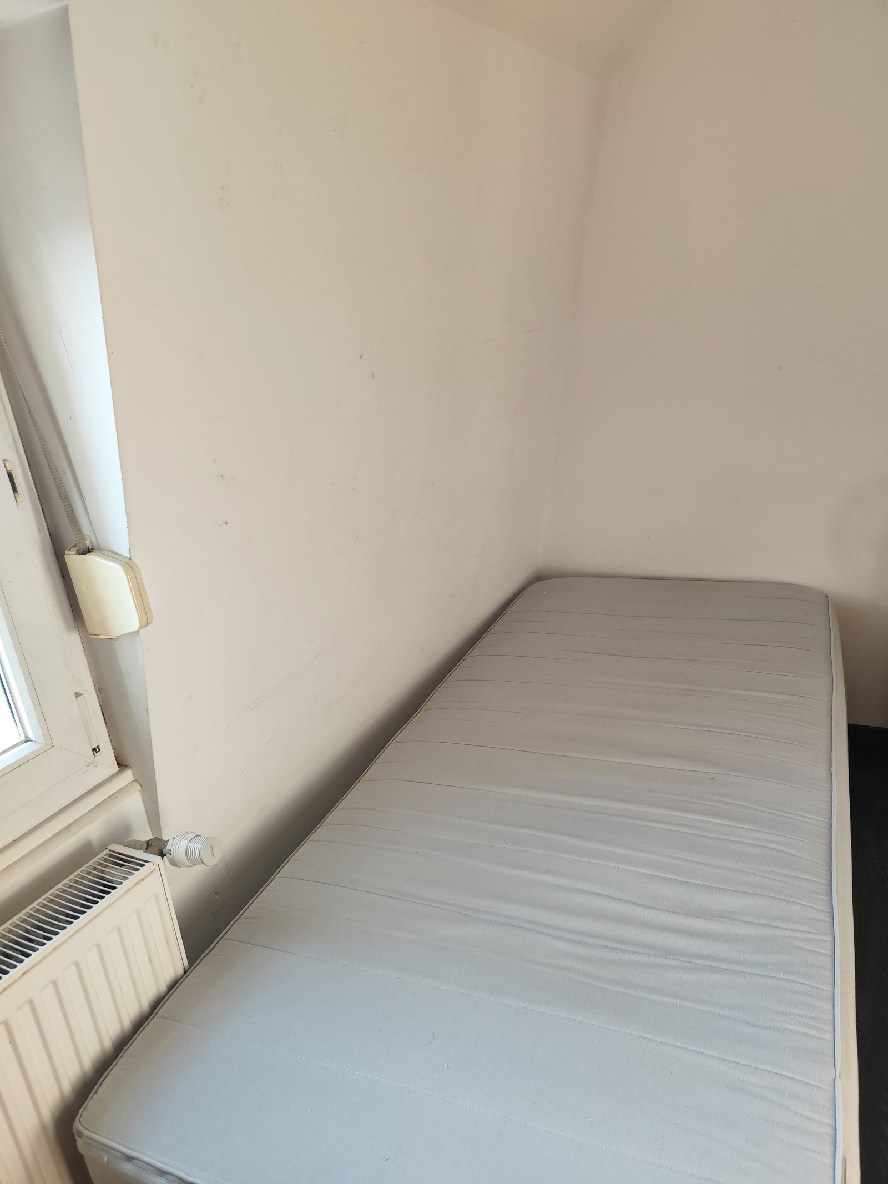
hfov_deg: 58.9
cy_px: 592
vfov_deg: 73.9
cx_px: 444
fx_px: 787
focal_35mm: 23
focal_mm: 6.14
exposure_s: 1/100
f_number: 1.65
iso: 250
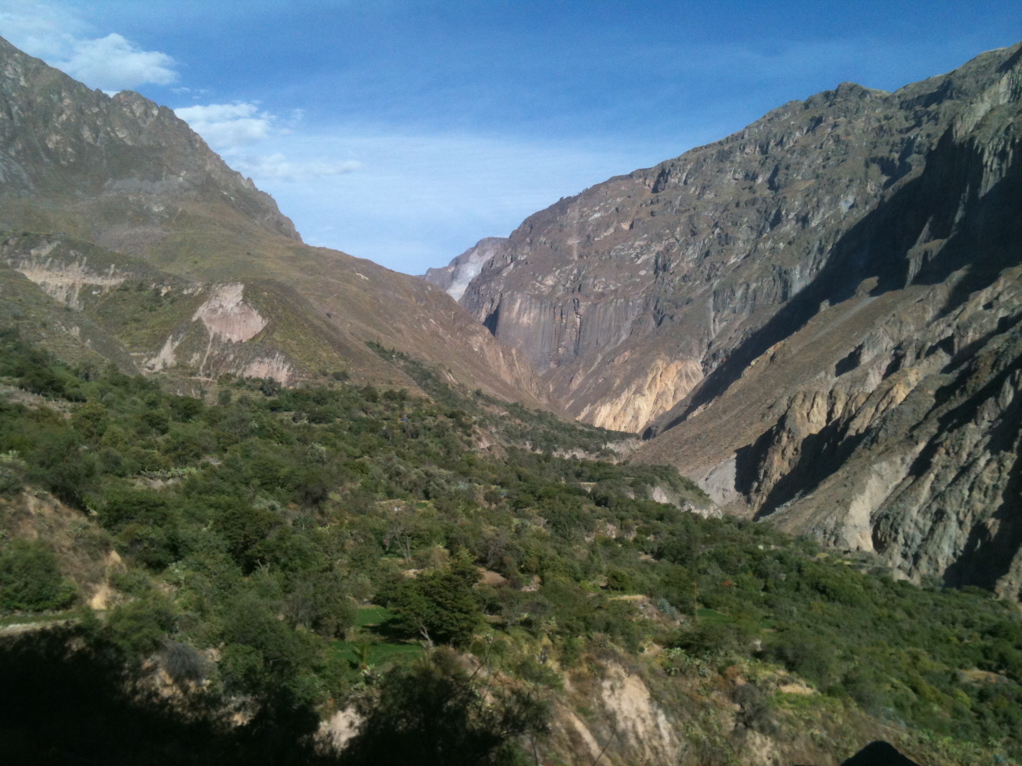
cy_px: 383
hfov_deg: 52.6
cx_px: 511
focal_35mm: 35
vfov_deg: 40.7
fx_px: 1033
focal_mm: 3.85
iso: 64
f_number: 2.8
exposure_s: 1/1315
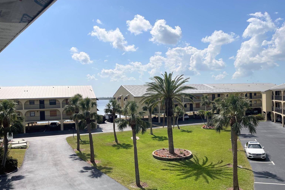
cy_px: 108
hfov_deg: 65.5
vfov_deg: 46.3
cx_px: 142
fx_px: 222
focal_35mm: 28
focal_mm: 4.2
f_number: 1.6
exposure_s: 1/7813
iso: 32
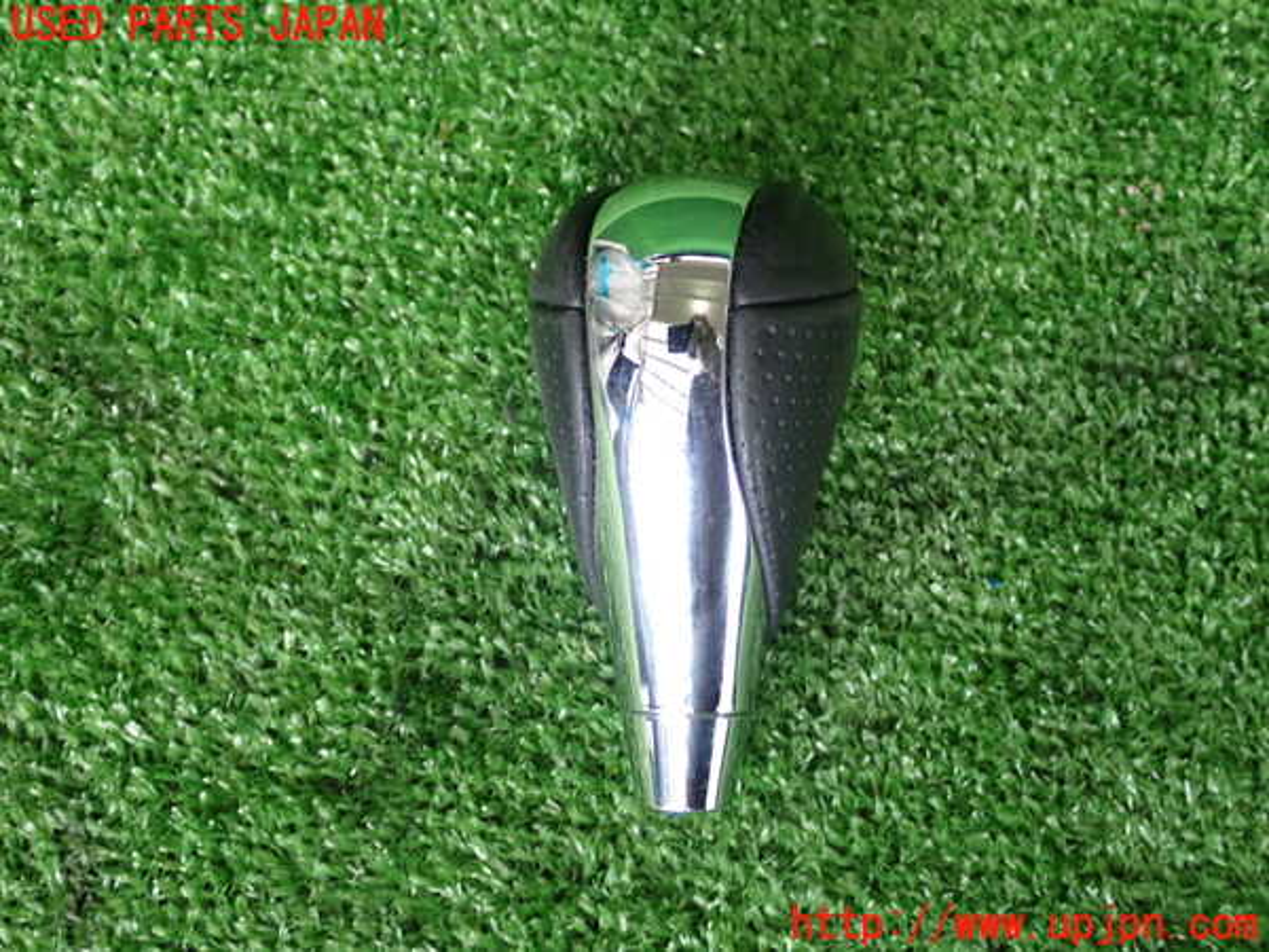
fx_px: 1723
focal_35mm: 47
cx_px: 634
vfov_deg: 30.9
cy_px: 476
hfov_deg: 40.4
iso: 200
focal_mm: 8.4
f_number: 3.1
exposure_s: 1/50
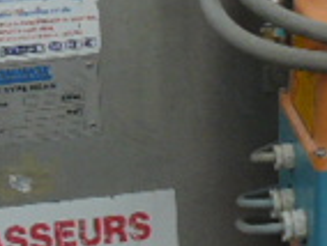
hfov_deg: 12.1
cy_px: -64
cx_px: 313
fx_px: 1533
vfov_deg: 9.1
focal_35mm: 162
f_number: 5.6
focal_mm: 6
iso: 100
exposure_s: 1/200
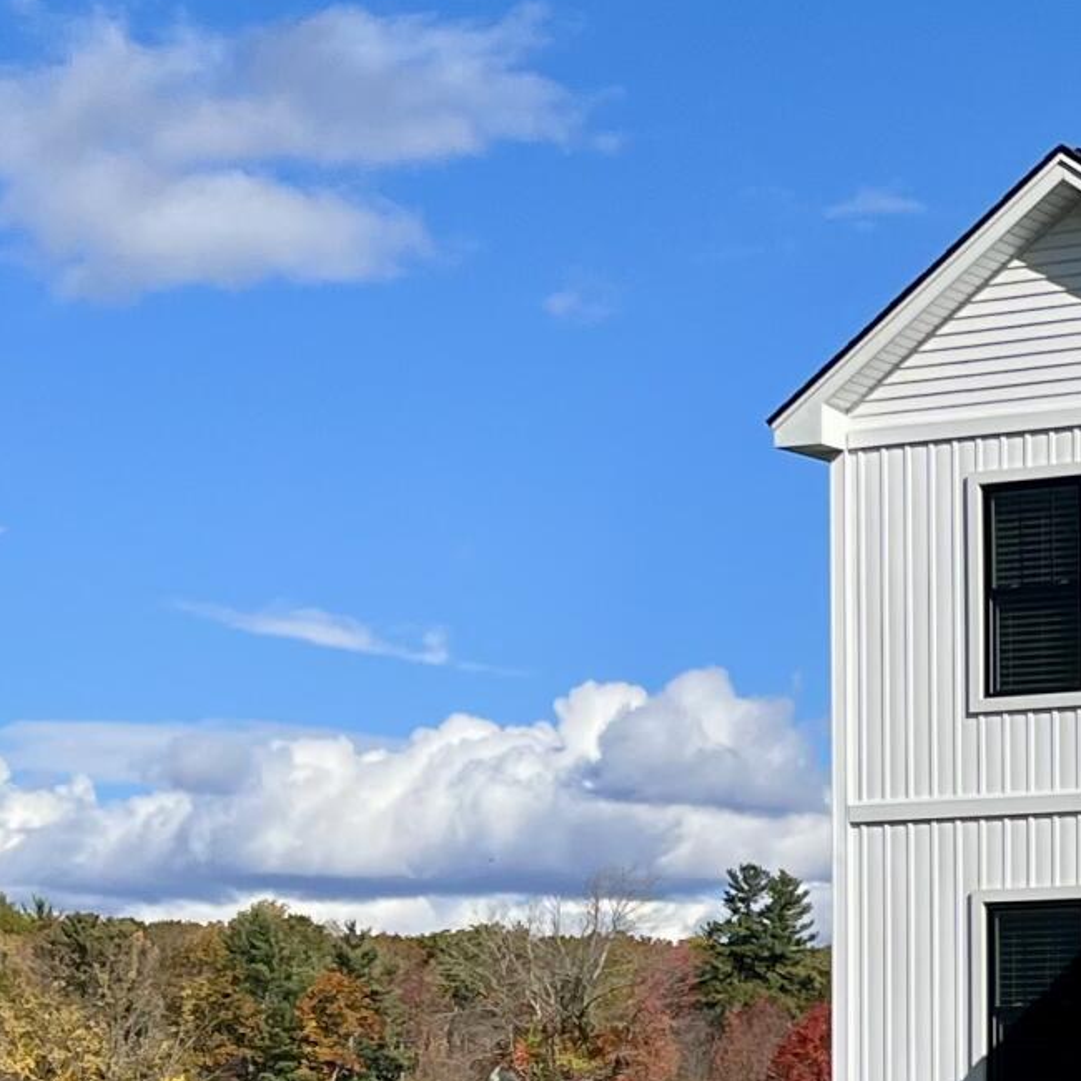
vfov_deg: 16.1
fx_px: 3745
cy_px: 1046
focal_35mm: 106
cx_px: 1507
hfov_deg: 15.4
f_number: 1.6
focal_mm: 5.1
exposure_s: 1/5076
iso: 50
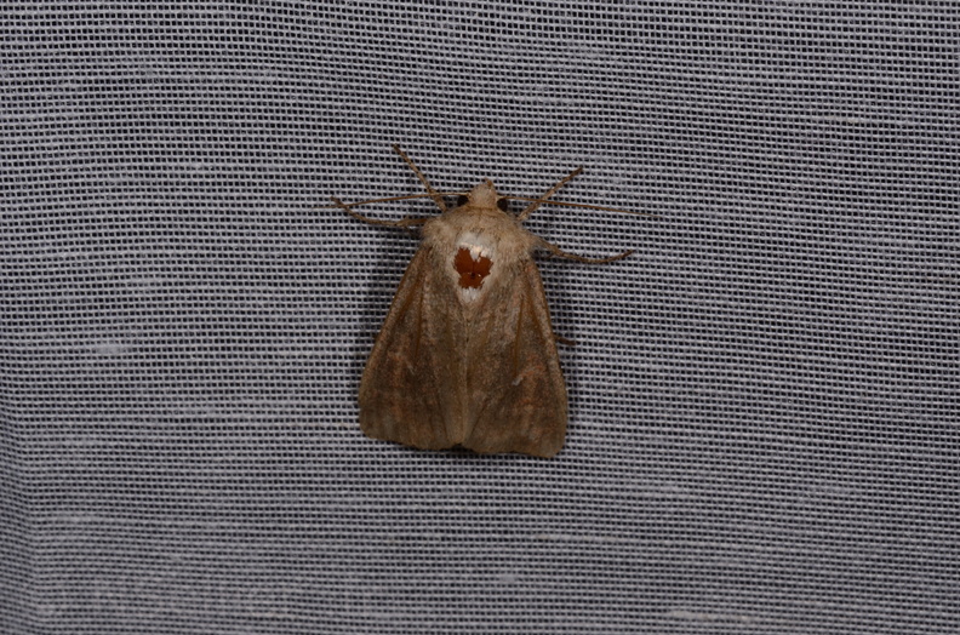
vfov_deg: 10.7
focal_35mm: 128
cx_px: 480
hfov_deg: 16.1
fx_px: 3392
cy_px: 318
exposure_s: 1/60
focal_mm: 85
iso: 100
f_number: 32
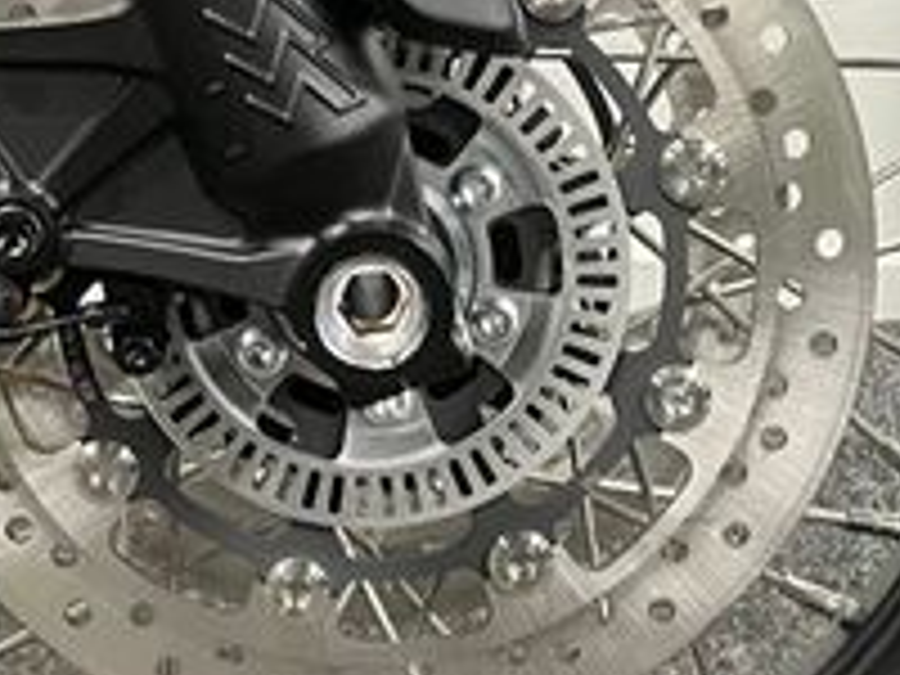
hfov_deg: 23.4
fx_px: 2158
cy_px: 243
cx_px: 297
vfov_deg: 17.7
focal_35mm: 83
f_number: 1.6
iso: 400
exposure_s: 1/50
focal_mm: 5.1
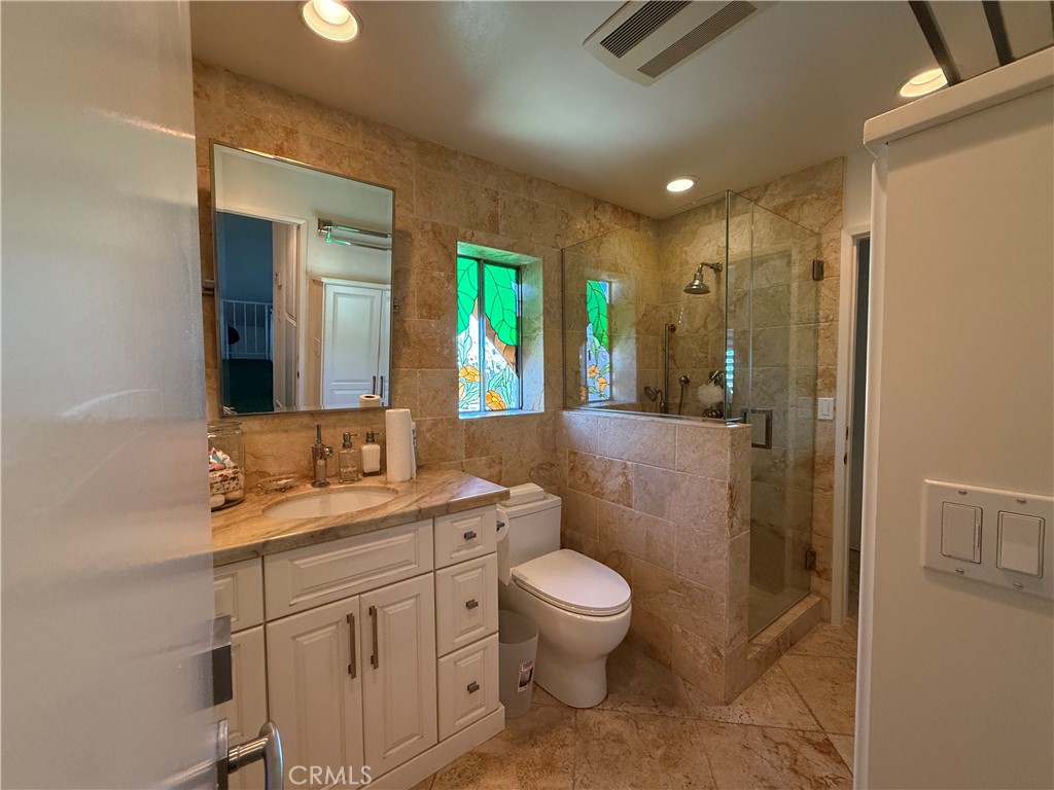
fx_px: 426
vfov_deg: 85.7
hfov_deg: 102.1
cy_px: 395
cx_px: 527
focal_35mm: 14
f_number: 2.2
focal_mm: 2.22
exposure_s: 1/120
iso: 400
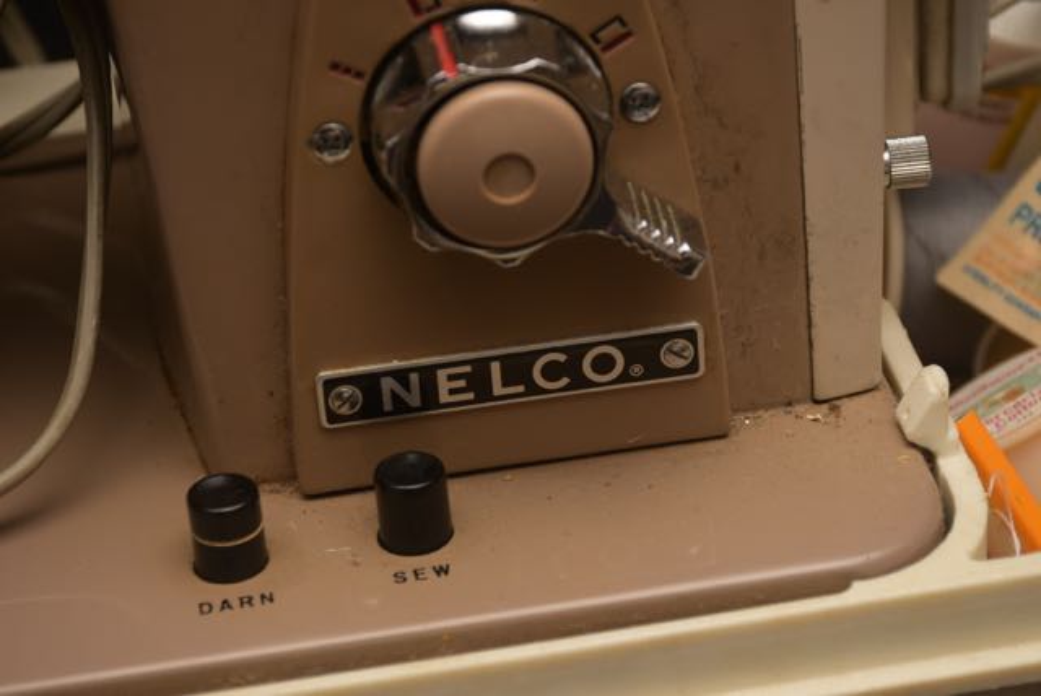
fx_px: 3256
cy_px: 348
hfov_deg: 18.2
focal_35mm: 112
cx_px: 520
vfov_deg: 12.2
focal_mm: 75
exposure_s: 1/125
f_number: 7.1
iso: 200
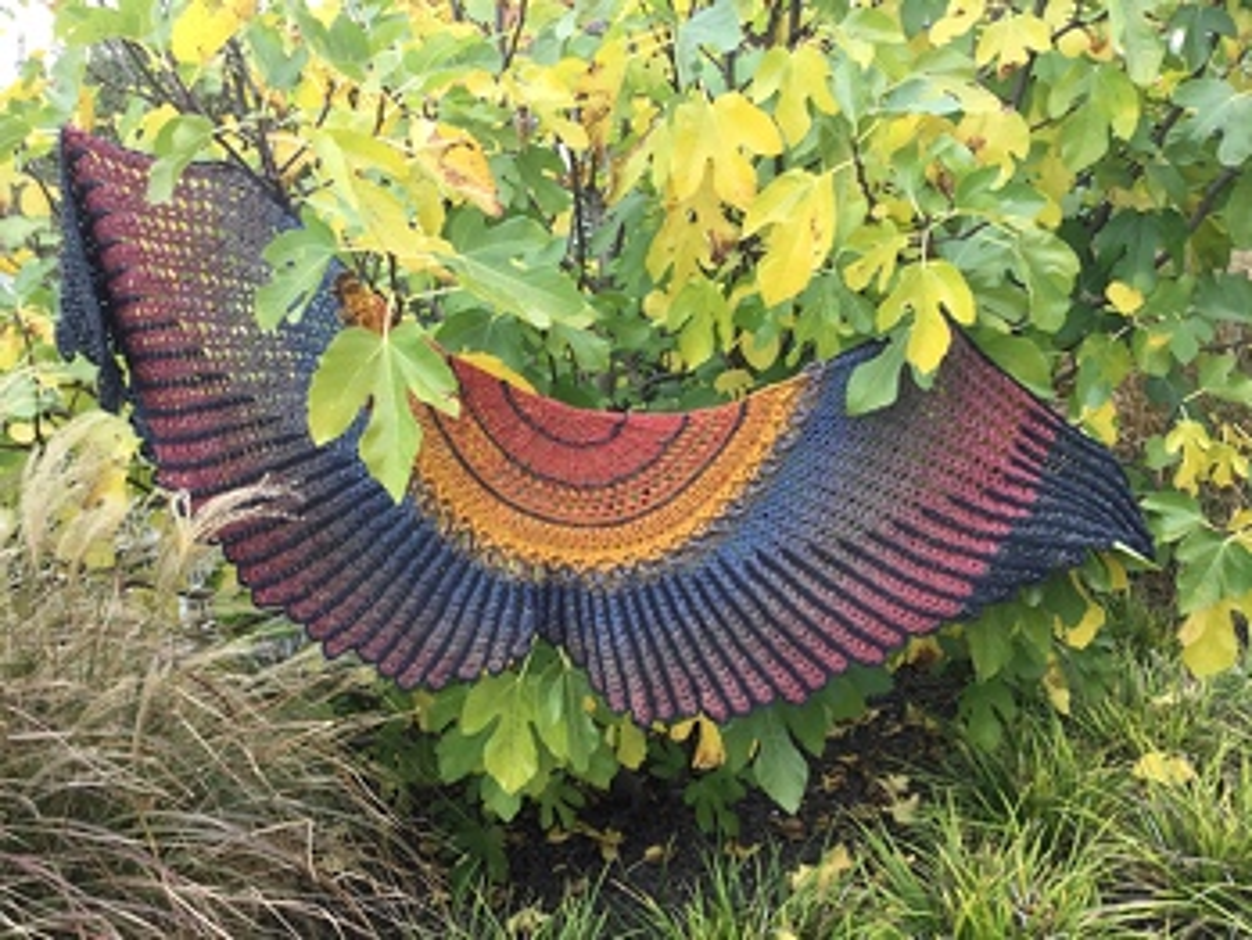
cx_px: 626
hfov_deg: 58.3
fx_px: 1122
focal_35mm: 31
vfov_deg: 45.5
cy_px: 470
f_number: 2.4
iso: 40
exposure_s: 1/100
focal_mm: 3.3
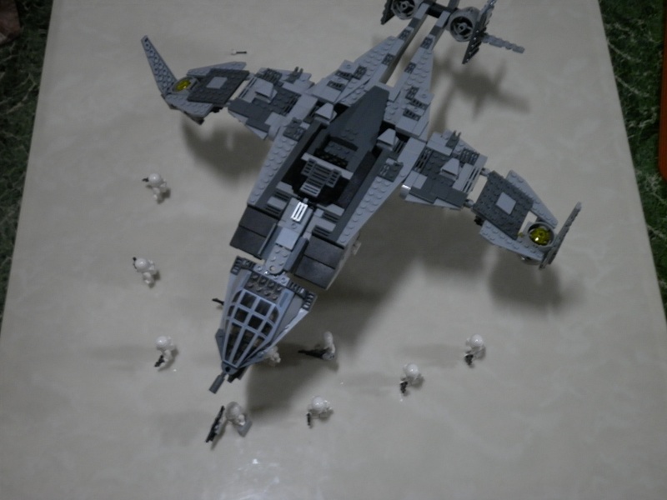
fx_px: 848
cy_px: 250
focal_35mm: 44
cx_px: 334
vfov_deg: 32.9
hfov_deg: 42.9
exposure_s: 1/15
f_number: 3.5
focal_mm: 7.9
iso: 200
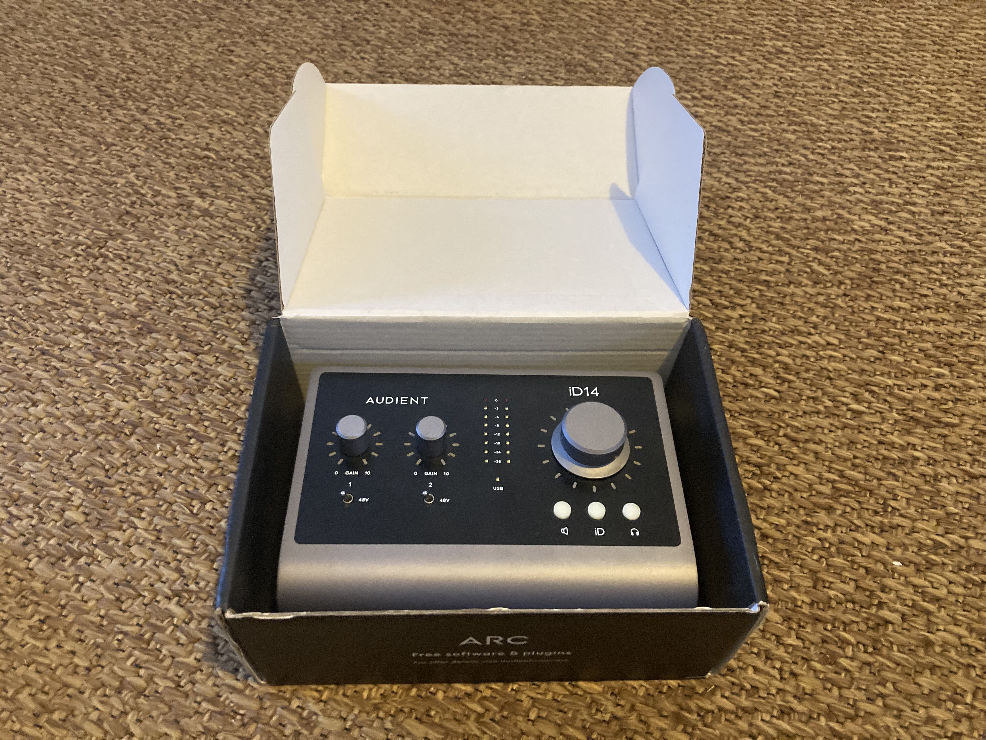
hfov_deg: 63.4
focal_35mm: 28
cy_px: 370
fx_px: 798
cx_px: 493
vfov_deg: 49.7
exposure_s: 1/30
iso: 500
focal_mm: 3.99
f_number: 1.8
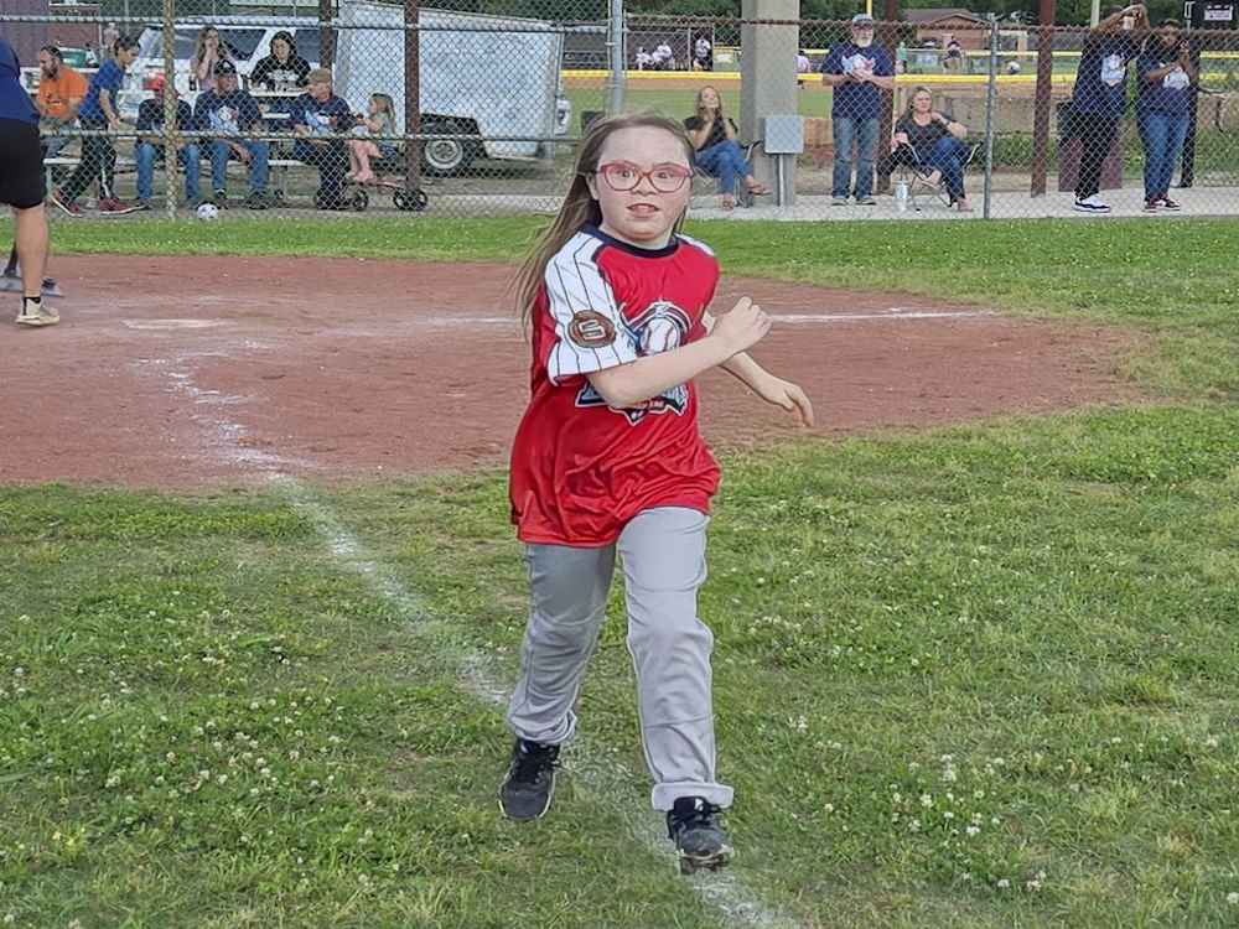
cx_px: 620
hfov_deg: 73.9
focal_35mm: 23
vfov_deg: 58.9
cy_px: 464
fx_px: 823
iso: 25
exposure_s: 1/724
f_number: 1.8
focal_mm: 5.4
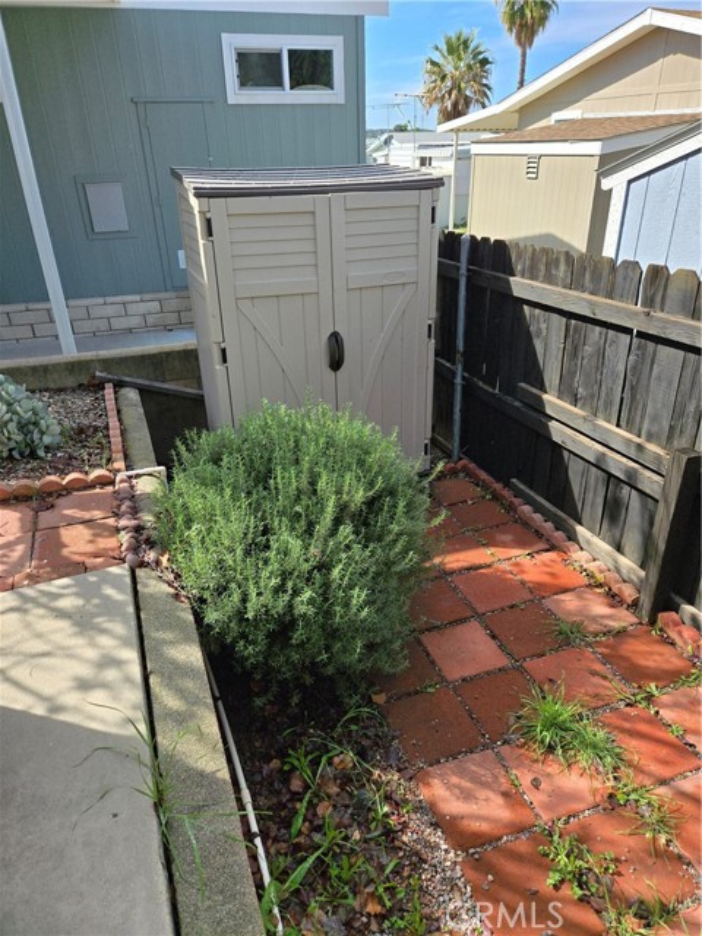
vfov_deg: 73.9
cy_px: 468
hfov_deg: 58.9
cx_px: 351
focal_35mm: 23
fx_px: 622
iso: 80
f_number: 1.8
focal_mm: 5.4
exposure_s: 1/2905
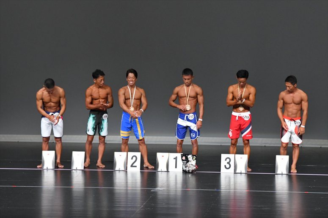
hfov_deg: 10.2
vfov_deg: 6.8
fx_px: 1840
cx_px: 164
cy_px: 109
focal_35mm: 202
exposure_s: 1/400
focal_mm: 135
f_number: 5.6
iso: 5000
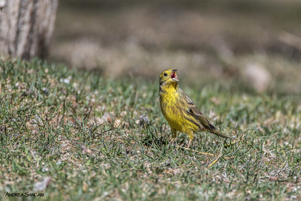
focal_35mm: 900
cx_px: 150
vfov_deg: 1.5
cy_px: 100
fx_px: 7524
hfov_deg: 2.3
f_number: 6.3
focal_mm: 600
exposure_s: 1/2500
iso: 1000
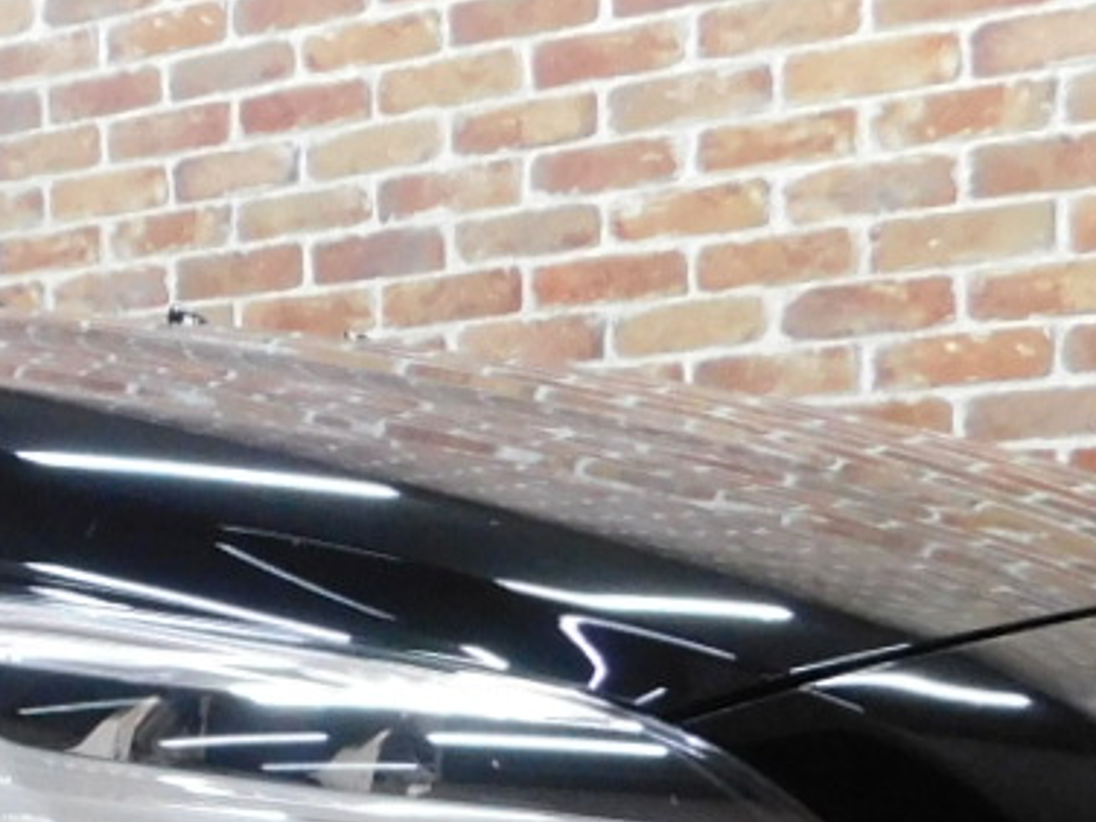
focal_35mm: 98
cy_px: 997
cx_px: -542
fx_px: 3103
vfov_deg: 14.6
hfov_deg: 17.9
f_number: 3
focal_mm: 4
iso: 400
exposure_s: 1/30
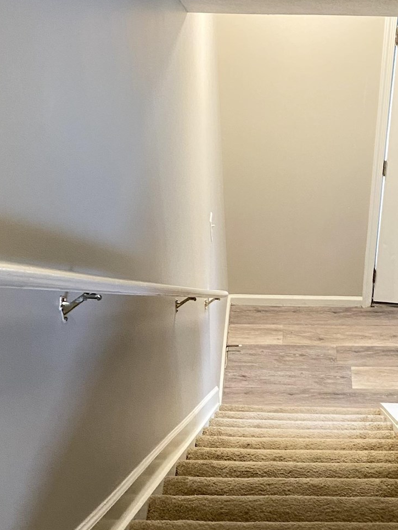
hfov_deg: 23.3
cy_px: 301
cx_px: 313
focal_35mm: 62
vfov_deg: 31.1
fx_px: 950
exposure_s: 1/60
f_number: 1.8
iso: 250
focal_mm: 4.25
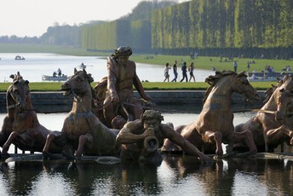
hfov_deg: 8.4
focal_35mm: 244
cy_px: 89
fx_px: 1988
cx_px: 131
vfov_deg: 5.6
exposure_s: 1/160
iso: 100
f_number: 8
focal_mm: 200
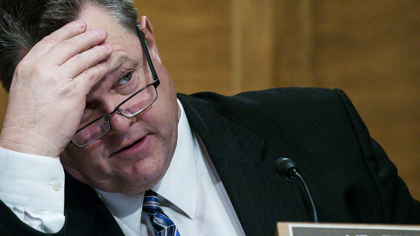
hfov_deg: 7.3
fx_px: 3308
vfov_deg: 4.1
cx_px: 195
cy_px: 111
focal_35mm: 297
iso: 1600
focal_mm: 200
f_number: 4
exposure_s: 1/250
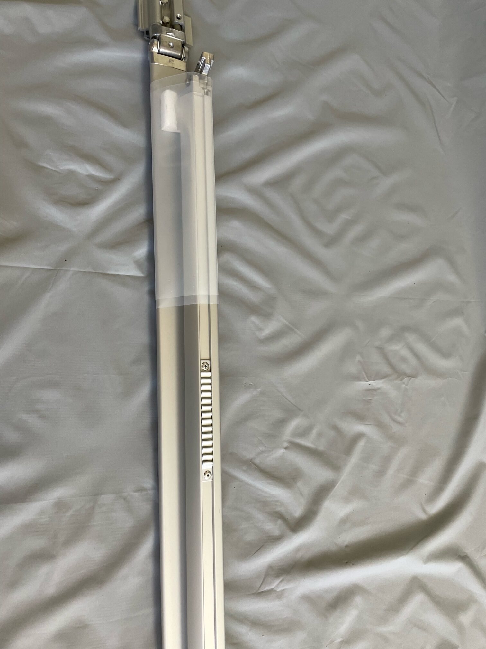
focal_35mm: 26
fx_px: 487
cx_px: 243
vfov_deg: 67.3
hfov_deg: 53.1
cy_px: 324
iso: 125
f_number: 1.6
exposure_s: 1/100
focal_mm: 4.2
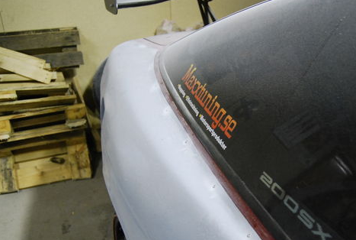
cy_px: 138
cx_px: 203
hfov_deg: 51.6
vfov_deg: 36.1
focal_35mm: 37
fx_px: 367
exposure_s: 1/15
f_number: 3.5
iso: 800
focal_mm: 18
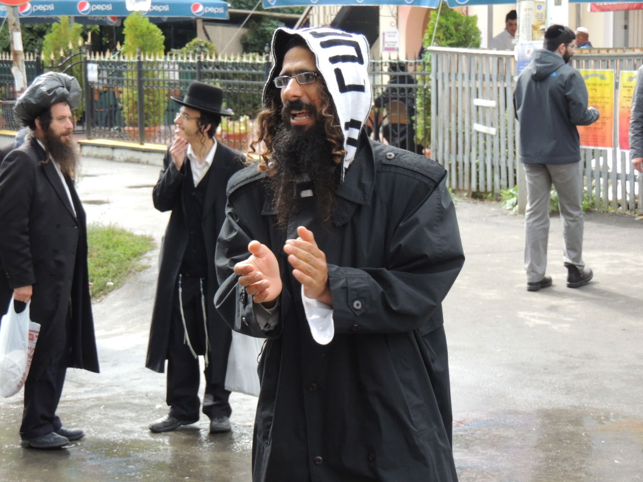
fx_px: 1858
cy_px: 241
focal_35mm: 100
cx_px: 322
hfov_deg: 19.6
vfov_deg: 14.8
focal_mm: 17.8
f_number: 4.1
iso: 400
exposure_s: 1/320
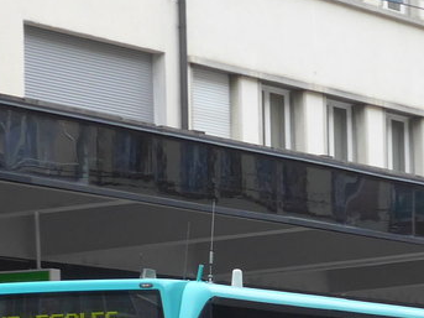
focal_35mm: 301
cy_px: 412
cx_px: 297
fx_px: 3686
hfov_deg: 6.6
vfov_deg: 4.9
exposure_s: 1/160
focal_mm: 17
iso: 250
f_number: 4.5
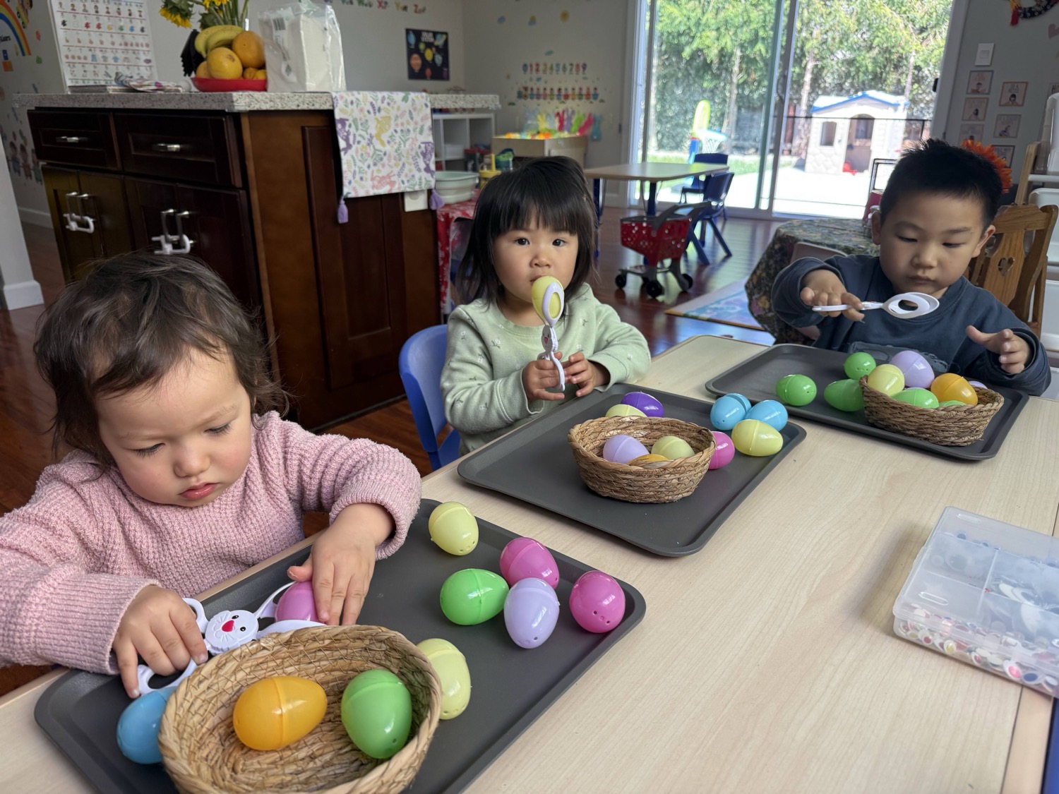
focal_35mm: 24
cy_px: 397
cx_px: 530
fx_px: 734
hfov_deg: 71.6
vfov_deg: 56.8
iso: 125
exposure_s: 1/121
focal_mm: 6.76
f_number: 1.78
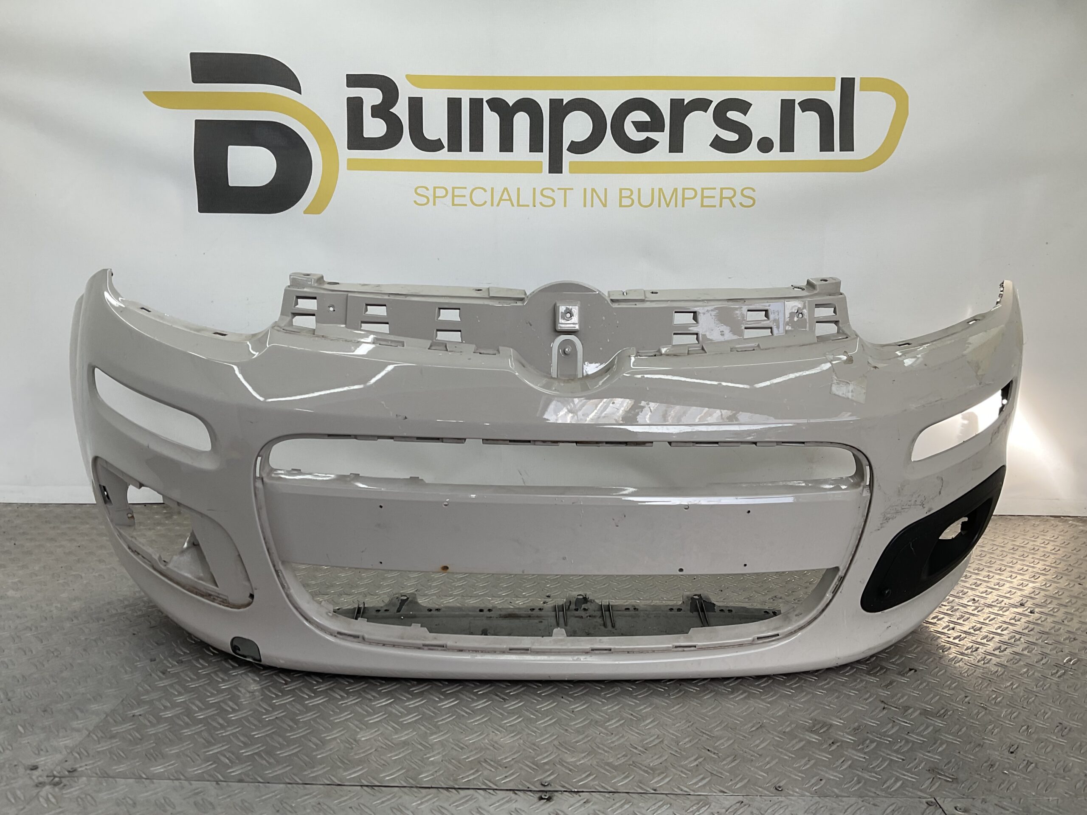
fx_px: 911
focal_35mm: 29
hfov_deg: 61.7
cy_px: 408
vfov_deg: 48.2
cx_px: 544
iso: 16
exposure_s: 1/214
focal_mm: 3
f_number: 1.8
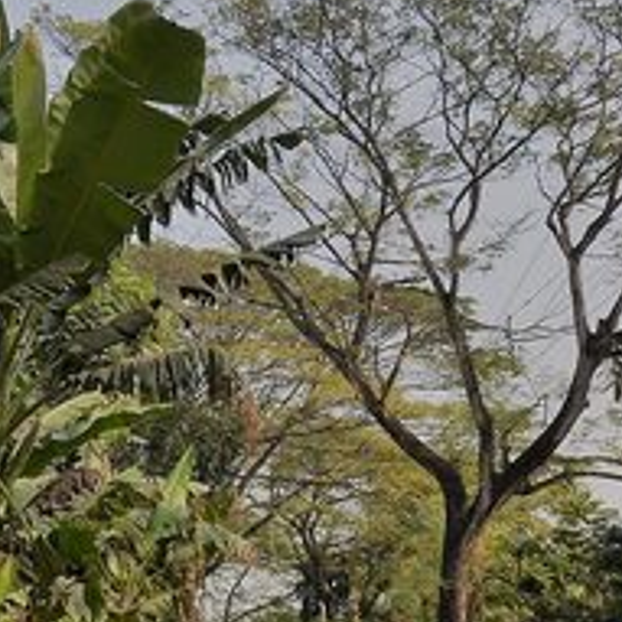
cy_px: 231
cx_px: -16
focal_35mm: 64
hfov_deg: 25.4
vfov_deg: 26.8
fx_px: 1301
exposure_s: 1/250
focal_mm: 16
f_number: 8
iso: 200
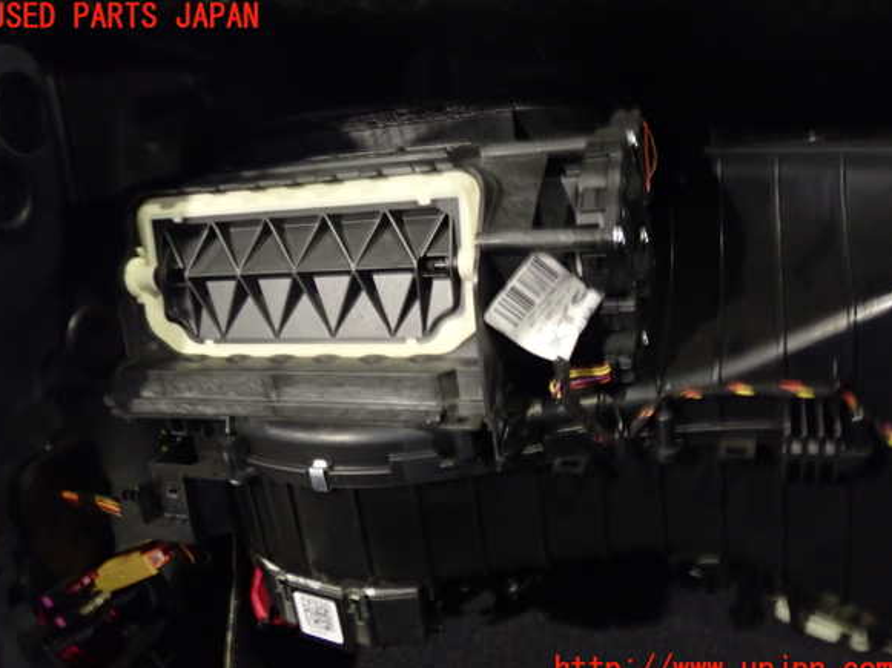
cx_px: 441
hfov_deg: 58.4
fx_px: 798
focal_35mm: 31
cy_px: 344
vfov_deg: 45.4
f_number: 2.3
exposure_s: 1/13
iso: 800
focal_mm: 5.4
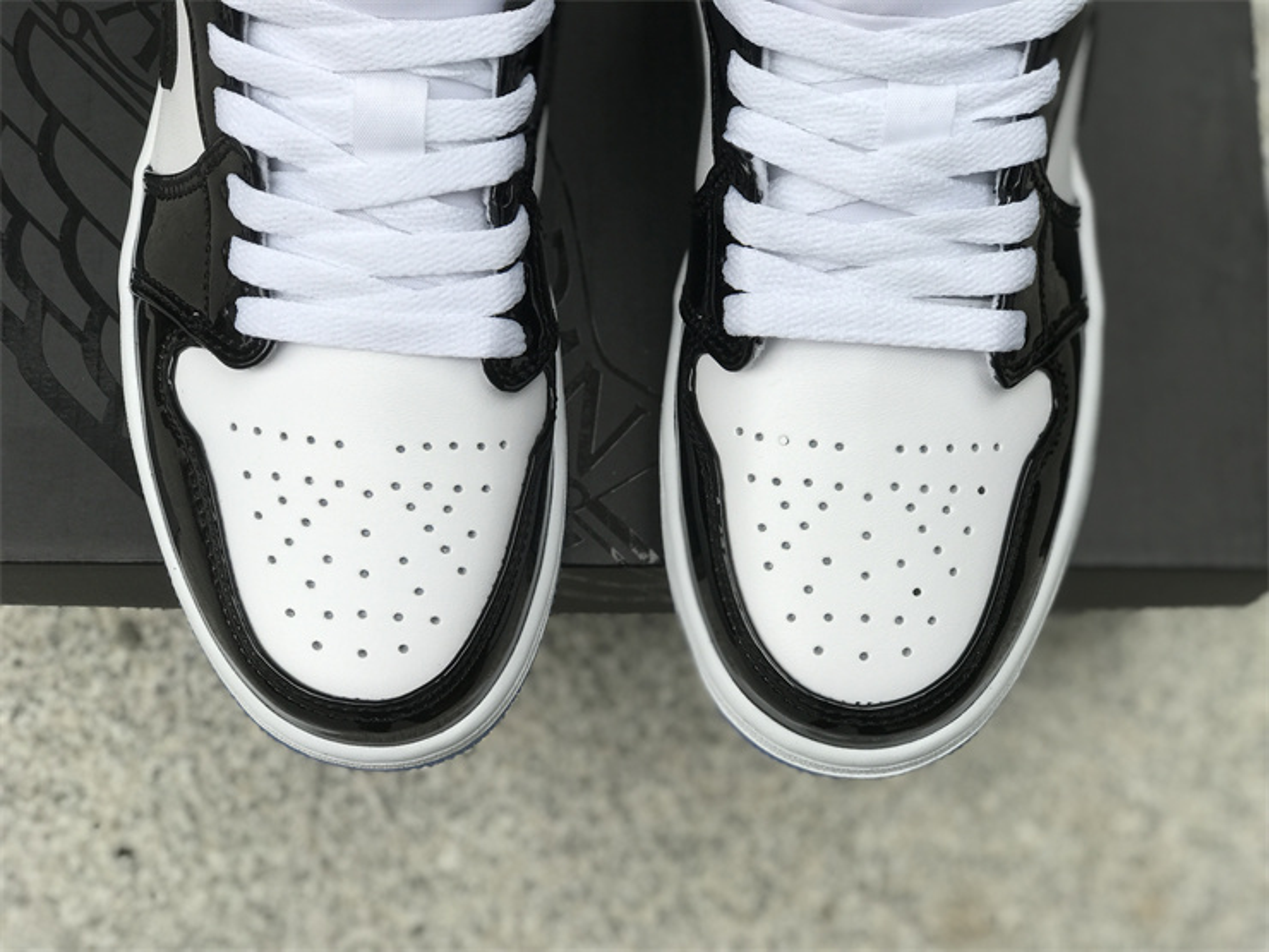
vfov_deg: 25.7
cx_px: 634
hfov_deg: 33.8
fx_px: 2090
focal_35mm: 57
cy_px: 476
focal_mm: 6.6
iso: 20
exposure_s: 1/196
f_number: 2.8
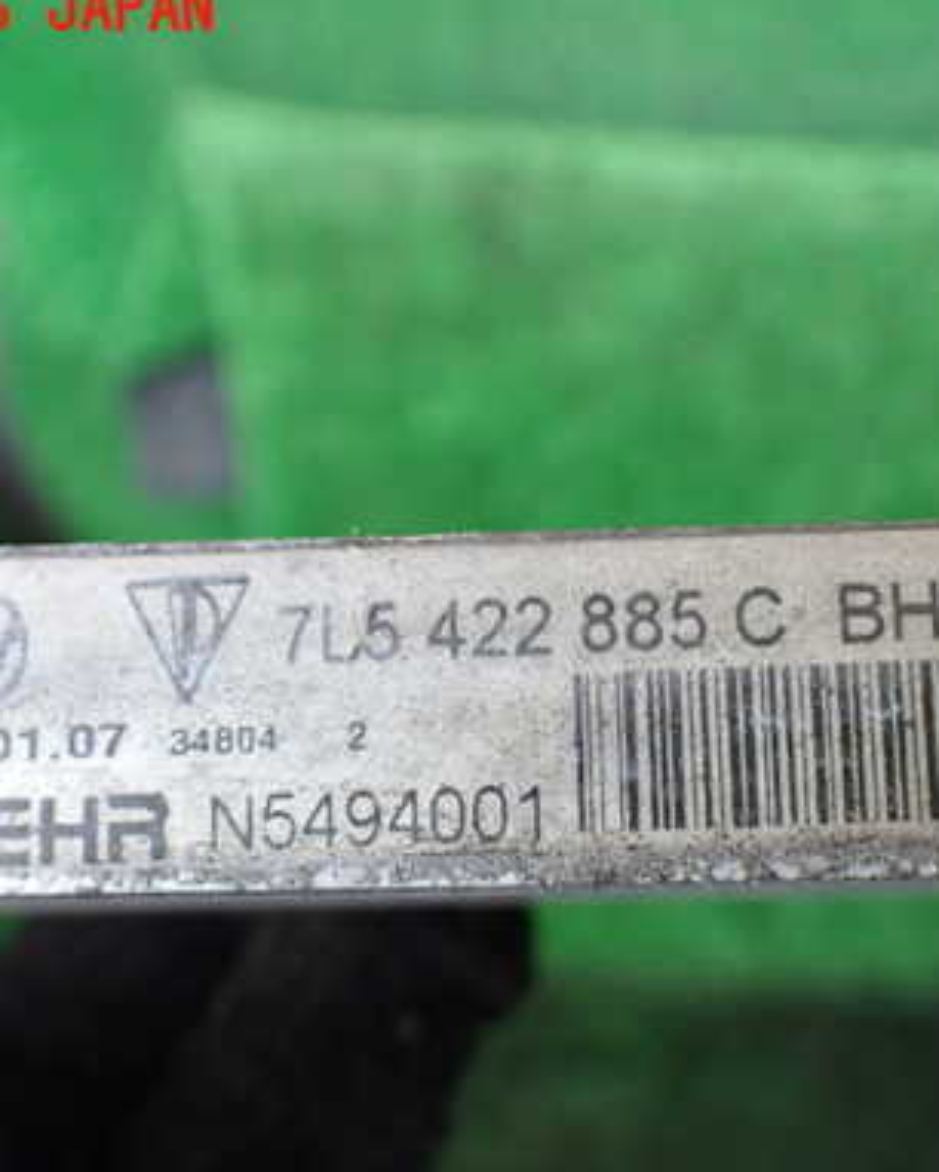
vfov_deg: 40.2
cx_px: 577
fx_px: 1597
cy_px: 663
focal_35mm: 46
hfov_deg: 32.6
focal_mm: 5.4
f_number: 2.3
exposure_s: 1/125
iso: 320
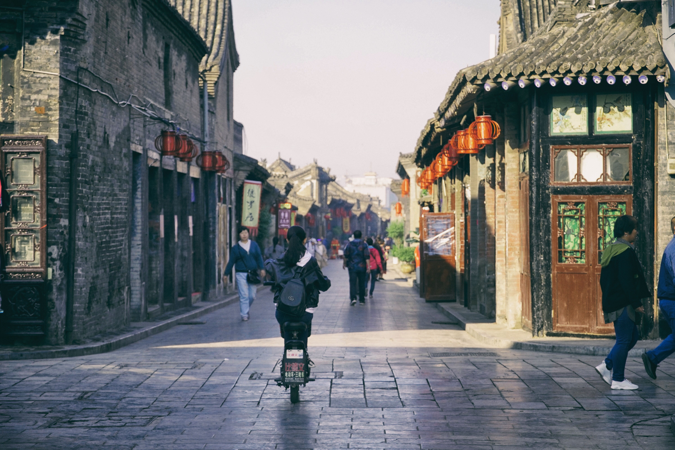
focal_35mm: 104
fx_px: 1940
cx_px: 338
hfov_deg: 19.7
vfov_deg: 13.2
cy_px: 225
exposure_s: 1/400
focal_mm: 69
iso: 250
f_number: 5.6
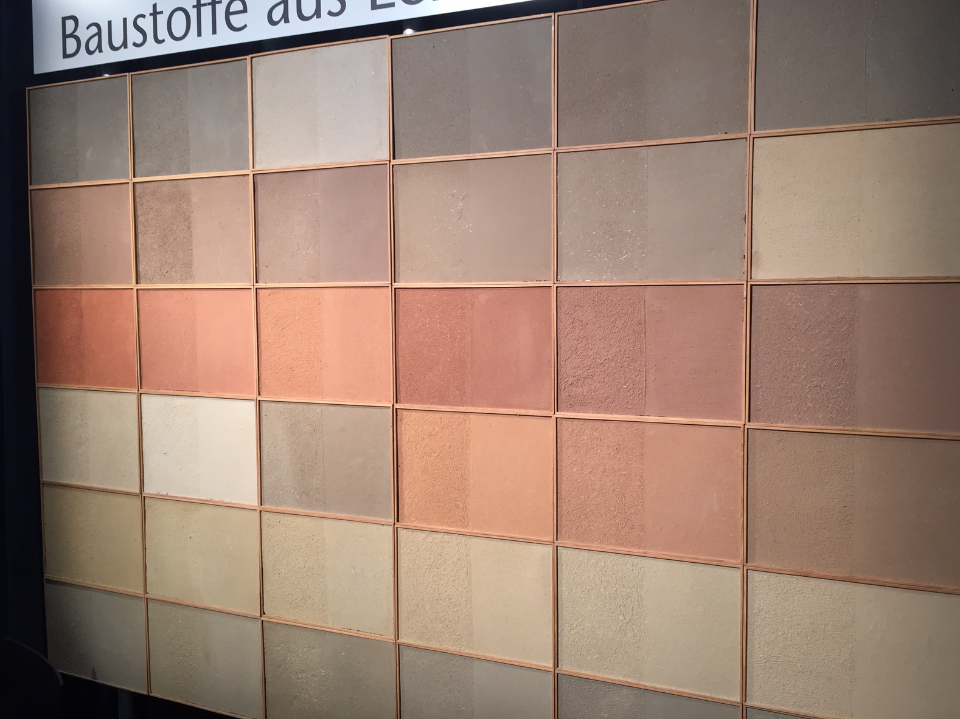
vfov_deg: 46.8
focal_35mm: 30
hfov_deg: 60.0
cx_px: 496
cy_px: 353
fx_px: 832
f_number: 2.2
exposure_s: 1/100
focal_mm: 4.15
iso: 50
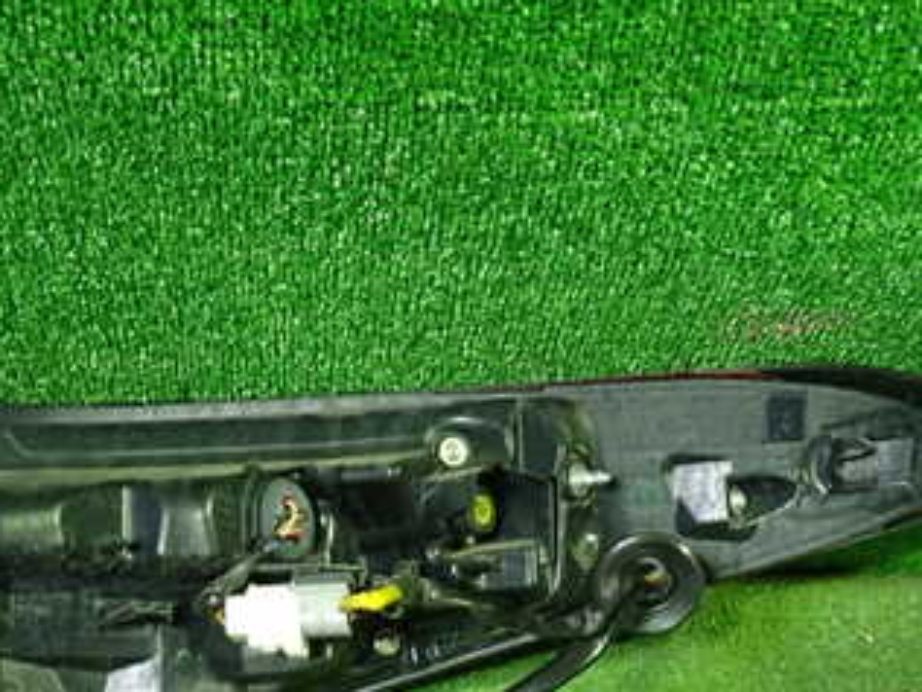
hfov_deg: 33.3
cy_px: 651
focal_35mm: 57
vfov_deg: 24.7
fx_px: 1518
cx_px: 260
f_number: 2.3
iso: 800
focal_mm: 5.4
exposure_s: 1/30
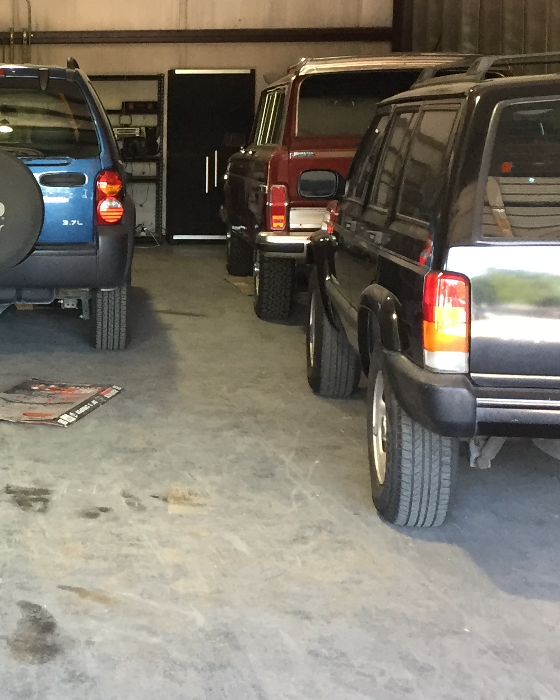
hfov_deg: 19.5
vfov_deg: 25.6
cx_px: -107
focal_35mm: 74
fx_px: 1533
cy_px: 240
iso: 125
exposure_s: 1/30
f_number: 2.2
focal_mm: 4.15
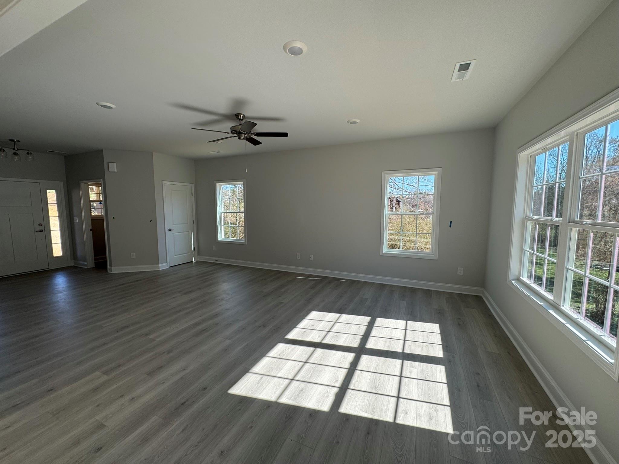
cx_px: 310
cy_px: 232
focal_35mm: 14
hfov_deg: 102.1
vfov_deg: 85.7
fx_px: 250
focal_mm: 2.22
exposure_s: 1/253
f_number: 2.2
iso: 40
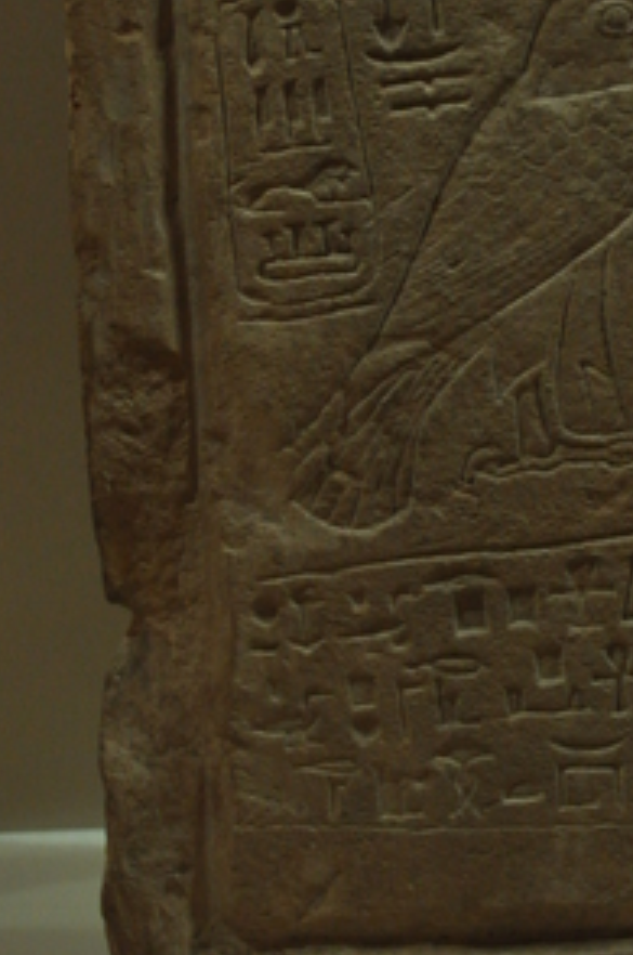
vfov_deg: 6.4
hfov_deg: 4.3
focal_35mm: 321
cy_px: 344
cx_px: 563
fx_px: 8499
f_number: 5.3
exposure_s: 1/30
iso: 1000
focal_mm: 95
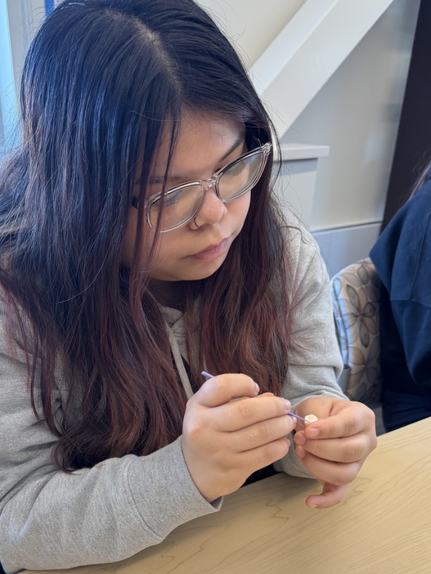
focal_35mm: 35
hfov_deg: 40.5
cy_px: 388
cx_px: 171
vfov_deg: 51.5
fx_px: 581
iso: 100
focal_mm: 6.76
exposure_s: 1/75
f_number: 1.78
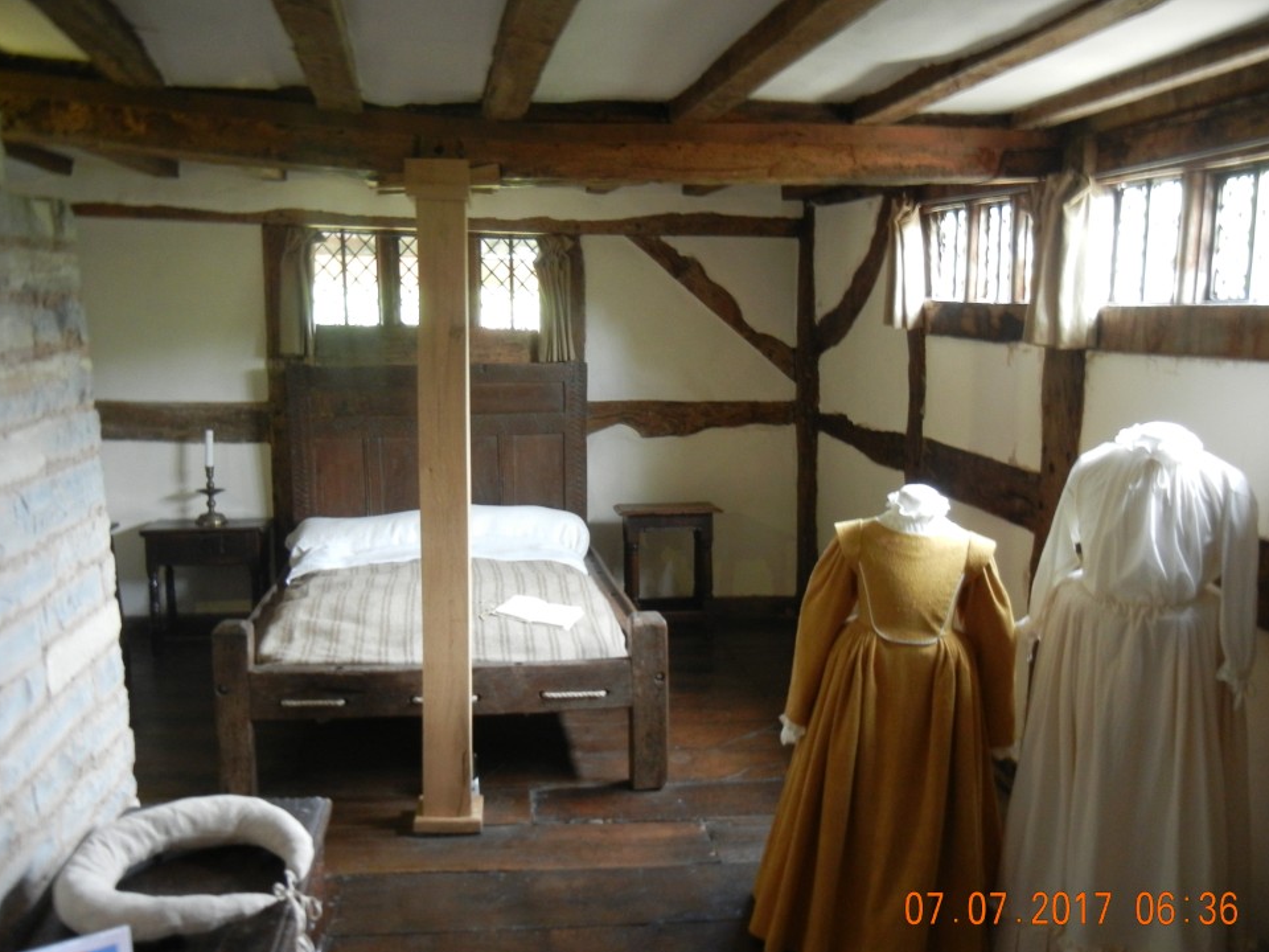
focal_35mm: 32
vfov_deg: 44.1
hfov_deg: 56.8
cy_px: 506
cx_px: 644
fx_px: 1173
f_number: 3.5
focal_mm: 5.4
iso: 400
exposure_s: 1/6.3
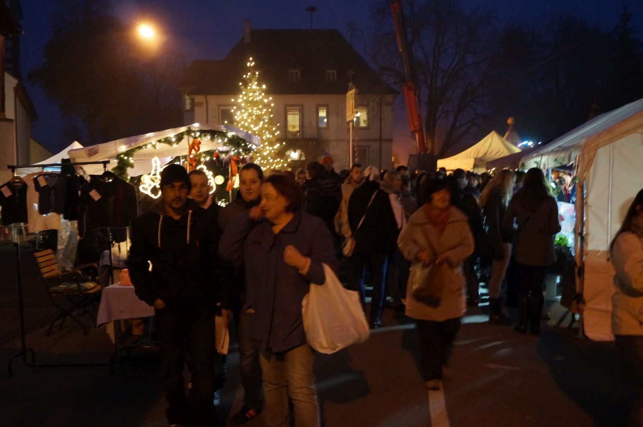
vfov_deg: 35.4
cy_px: 214
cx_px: 322
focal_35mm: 38
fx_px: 669
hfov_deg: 51.3
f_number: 4.5
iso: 3200
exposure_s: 1/20
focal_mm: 25
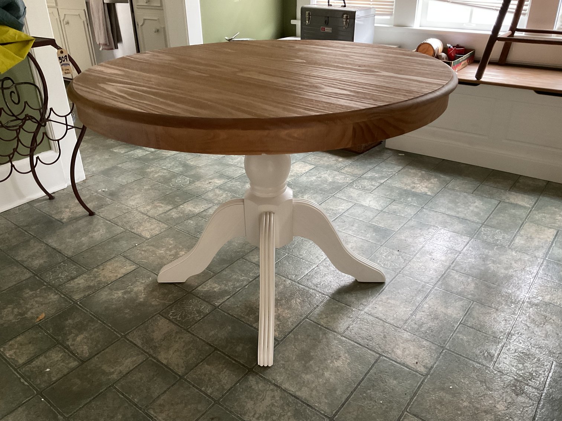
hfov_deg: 61.7
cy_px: 210
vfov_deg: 48.2
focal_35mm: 29
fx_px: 471
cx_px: 281
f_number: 1.8
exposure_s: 1/40
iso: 200
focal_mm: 3
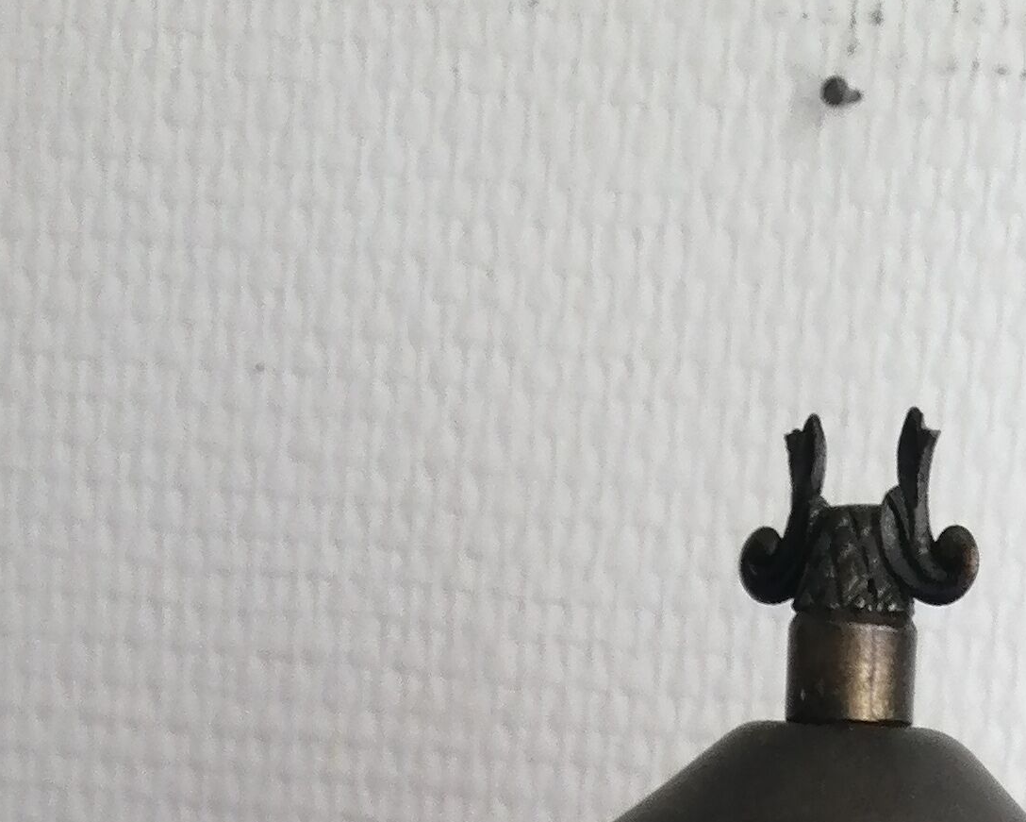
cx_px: 787
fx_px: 2946
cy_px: 1803
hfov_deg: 19.6
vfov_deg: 13.0
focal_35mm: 97
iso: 64
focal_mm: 3.6
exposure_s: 1/33.3
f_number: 1.8
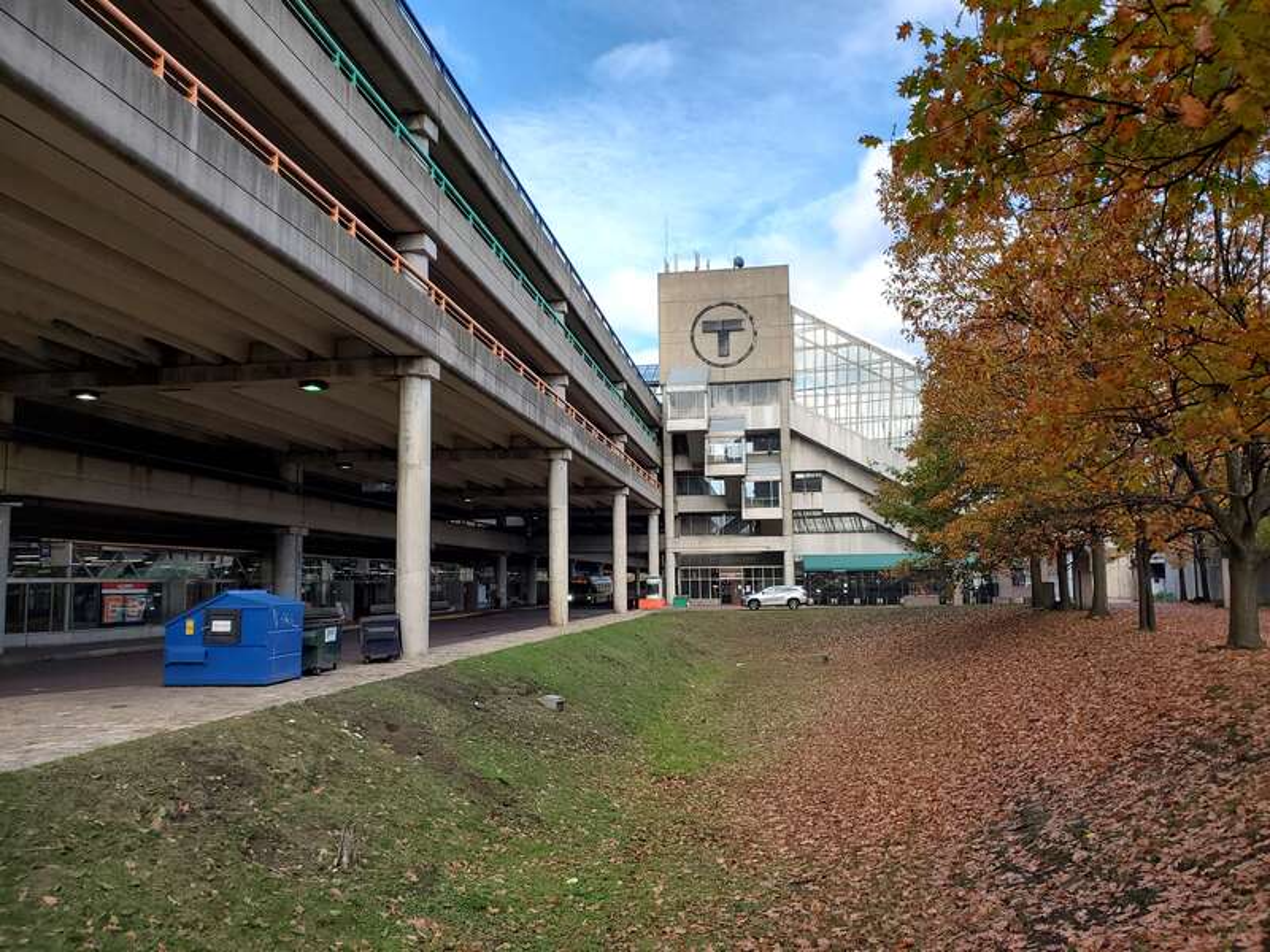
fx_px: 954
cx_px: 635
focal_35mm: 26
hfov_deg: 67.3
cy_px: 476
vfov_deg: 53.1
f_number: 2.4
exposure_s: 1/796
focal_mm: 4.3
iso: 50
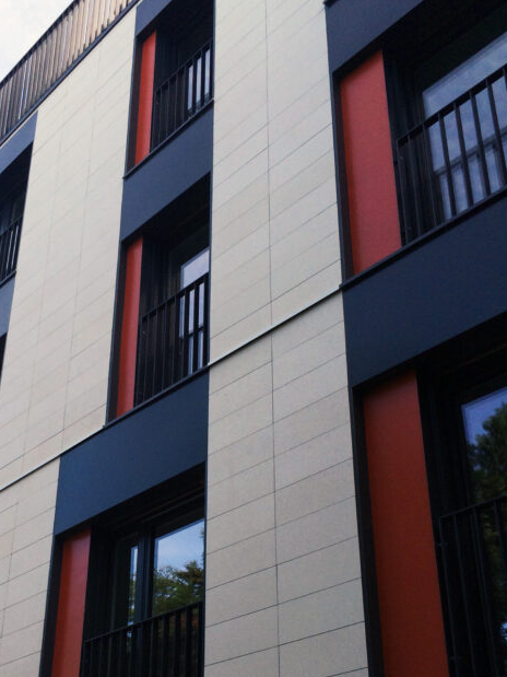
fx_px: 938
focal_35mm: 48
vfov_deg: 38.8
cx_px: 134
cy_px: 489
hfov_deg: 29.8
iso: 32
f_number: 2.2
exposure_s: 1/500
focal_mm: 4.15
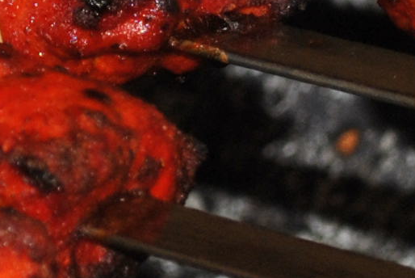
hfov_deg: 3.3
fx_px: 7176
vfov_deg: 2.2
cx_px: -155
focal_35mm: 622
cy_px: -152
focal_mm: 55
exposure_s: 1/60
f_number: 5.6
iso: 200
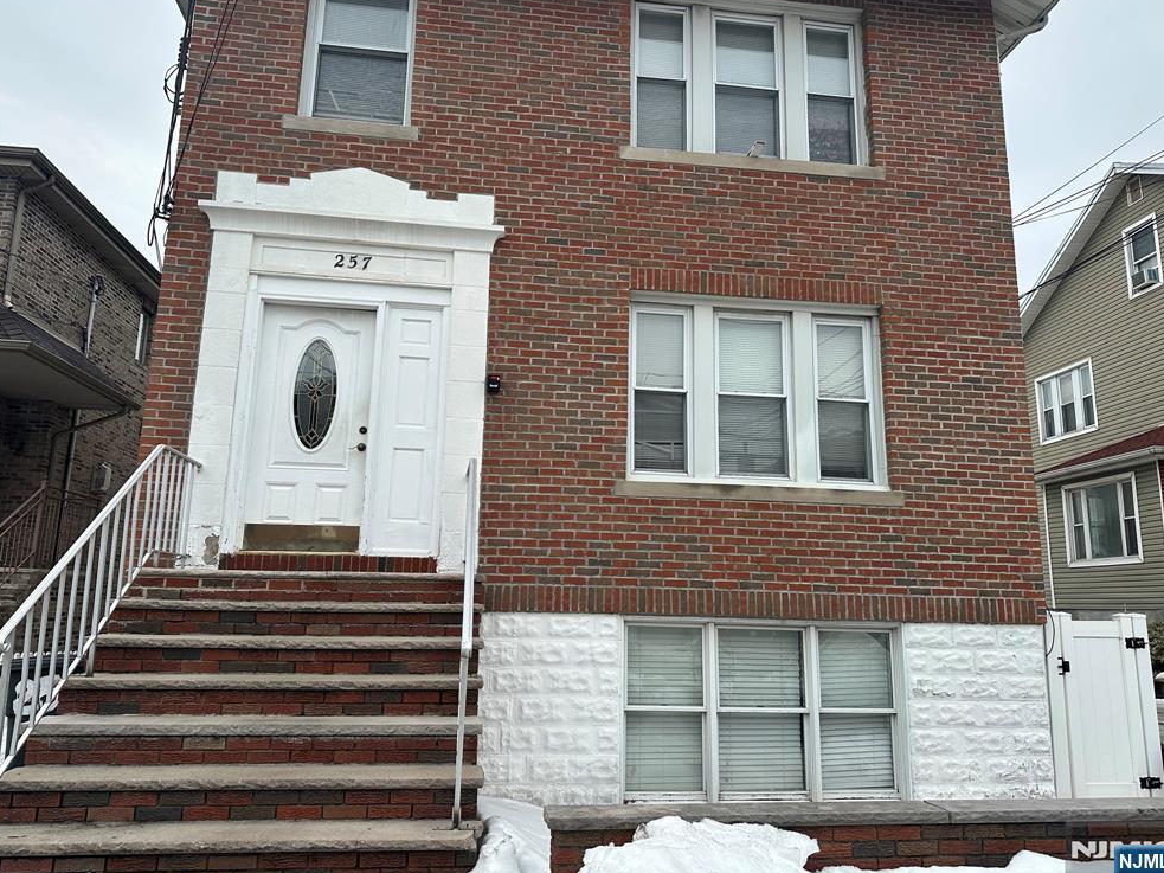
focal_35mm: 25
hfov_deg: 69.4
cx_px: 579
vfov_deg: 54.9
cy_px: 423
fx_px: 841
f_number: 1.78
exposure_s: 1/1845
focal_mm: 6.86
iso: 80
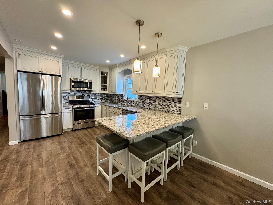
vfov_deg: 85.7
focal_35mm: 14
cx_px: 136
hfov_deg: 102.1
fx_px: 110
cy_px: 102
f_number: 2.2
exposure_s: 1/120
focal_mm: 2.22
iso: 200
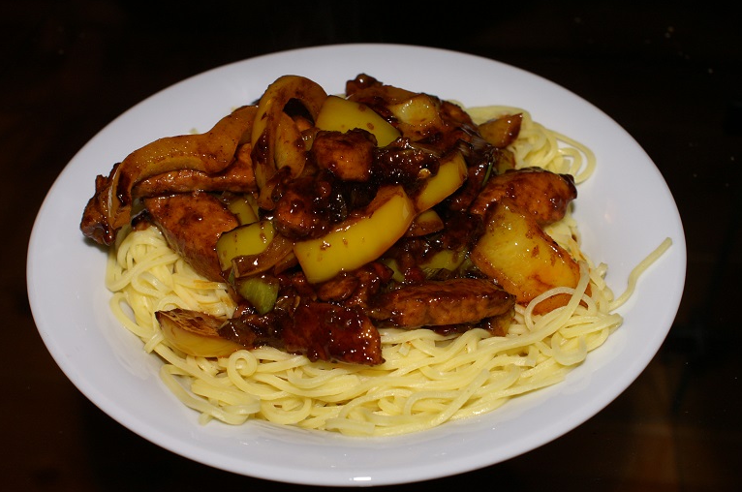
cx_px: 366
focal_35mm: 47
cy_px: 239
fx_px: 967
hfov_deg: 42.0
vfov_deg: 28.5
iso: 400
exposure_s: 1/60
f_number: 6.3
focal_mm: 30
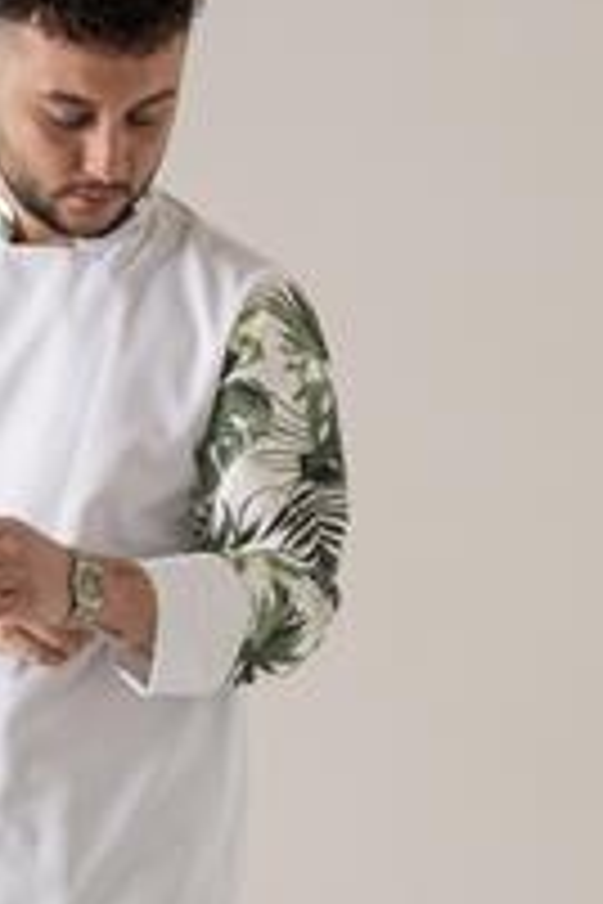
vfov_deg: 8.1
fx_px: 6381
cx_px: 45
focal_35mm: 254
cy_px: 882
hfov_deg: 5.4
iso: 320
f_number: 11
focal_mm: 110
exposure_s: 1/160
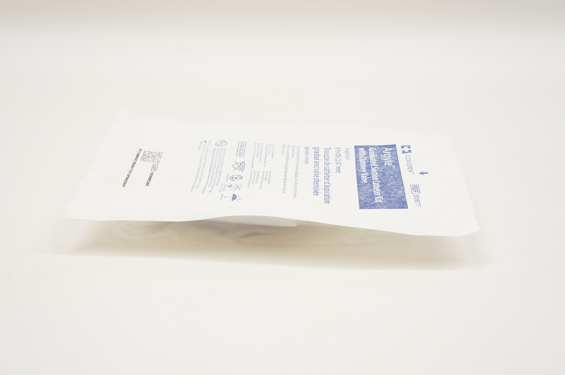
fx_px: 635
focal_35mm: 40
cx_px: 282
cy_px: 188
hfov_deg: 48.0
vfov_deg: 32.9
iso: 400
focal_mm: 27
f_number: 7.1
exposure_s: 1/50
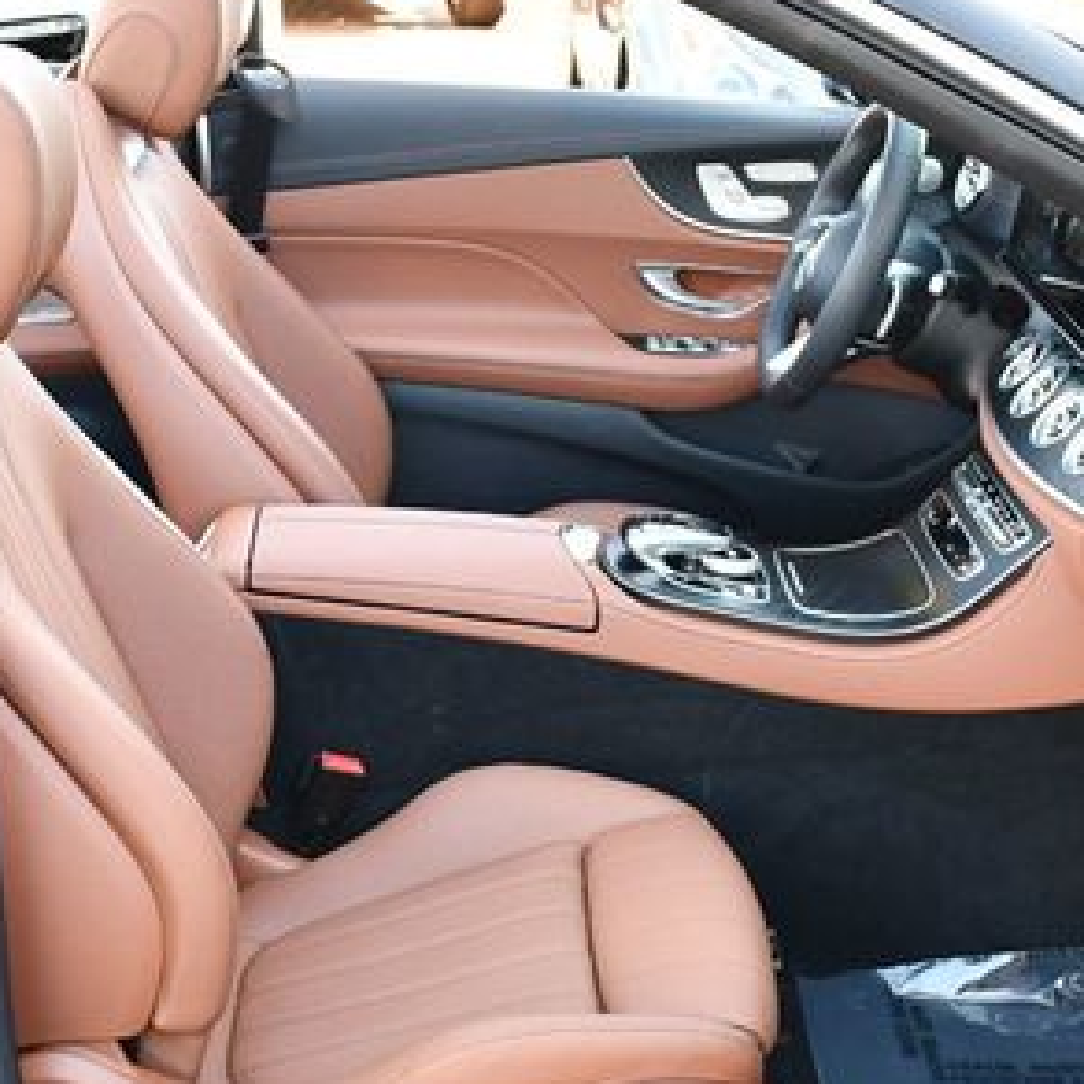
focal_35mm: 67
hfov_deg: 25.7
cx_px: 522
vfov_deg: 25.7
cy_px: 618
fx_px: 2374
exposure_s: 1/250
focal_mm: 18
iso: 800
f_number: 3.5
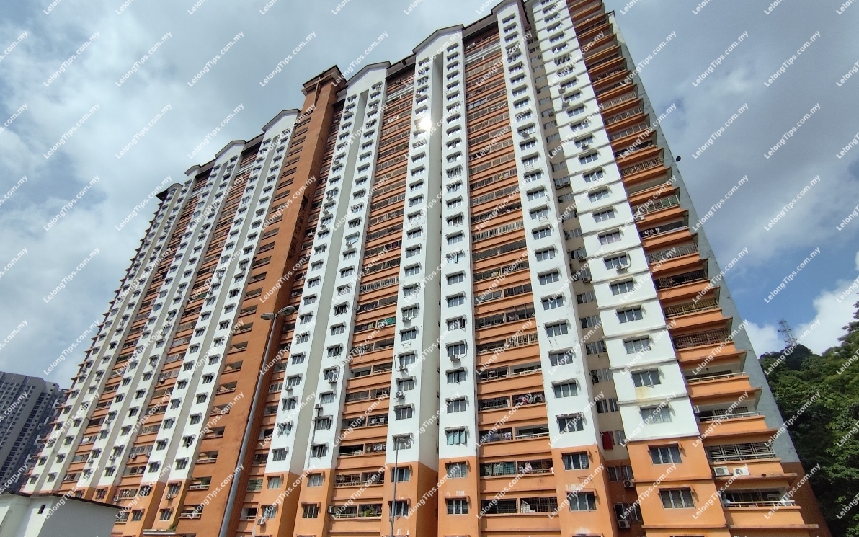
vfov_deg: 64.9
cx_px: 419
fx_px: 421
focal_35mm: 18
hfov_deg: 91.1
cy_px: 292
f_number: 2.2
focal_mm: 1.65
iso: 50
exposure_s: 1/3940
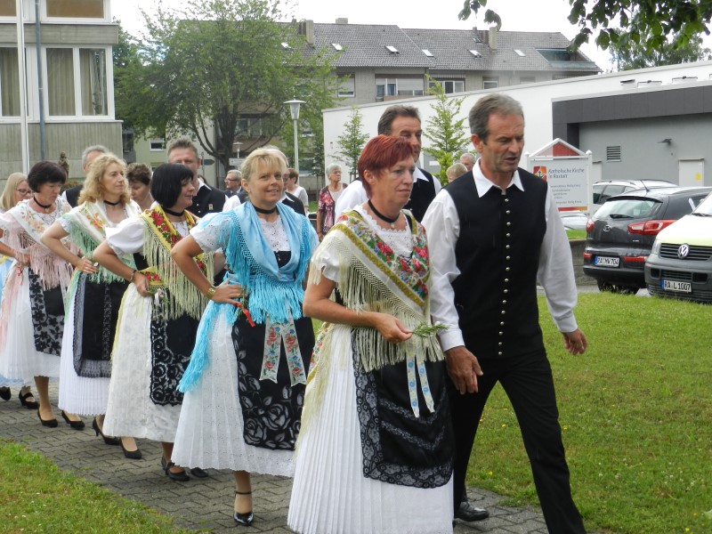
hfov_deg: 25.7
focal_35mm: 76
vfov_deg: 19.4
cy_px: 267
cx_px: 356
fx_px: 1563
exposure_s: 1/200
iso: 160
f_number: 4.8
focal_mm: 13.5
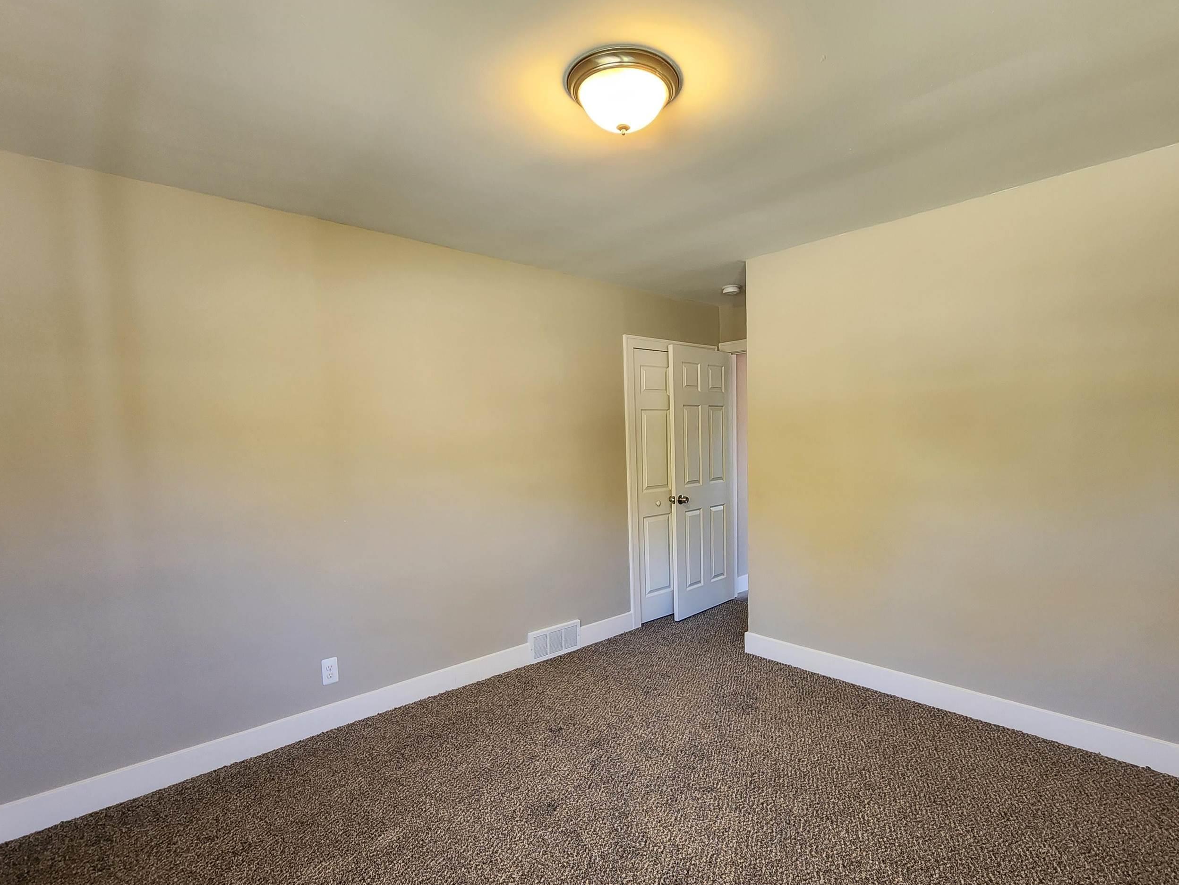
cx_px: 631
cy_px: 498
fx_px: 545
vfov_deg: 77.8
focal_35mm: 16
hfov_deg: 94.3
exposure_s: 1/60
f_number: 2.2
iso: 250
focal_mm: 2.2
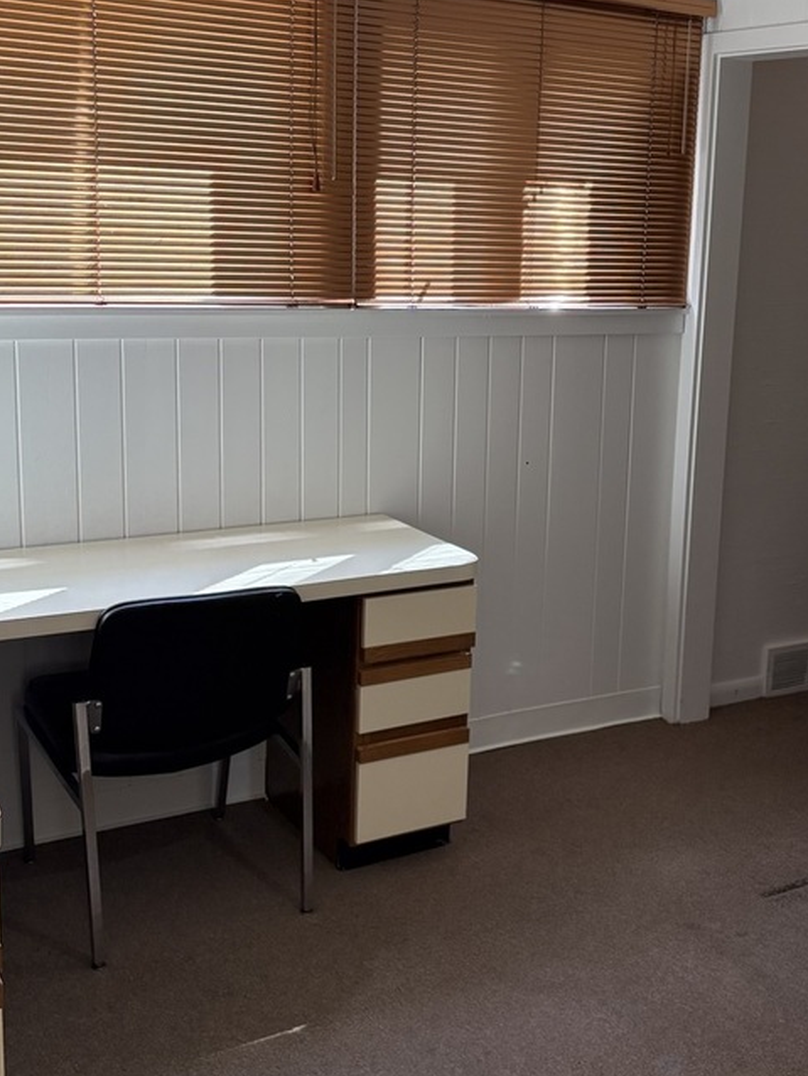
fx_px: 1368
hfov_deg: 32.6
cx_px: 531
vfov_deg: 42.9
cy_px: 481
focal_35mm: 44
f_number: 1.6
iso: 125
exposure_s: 1/145
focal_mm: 5.96
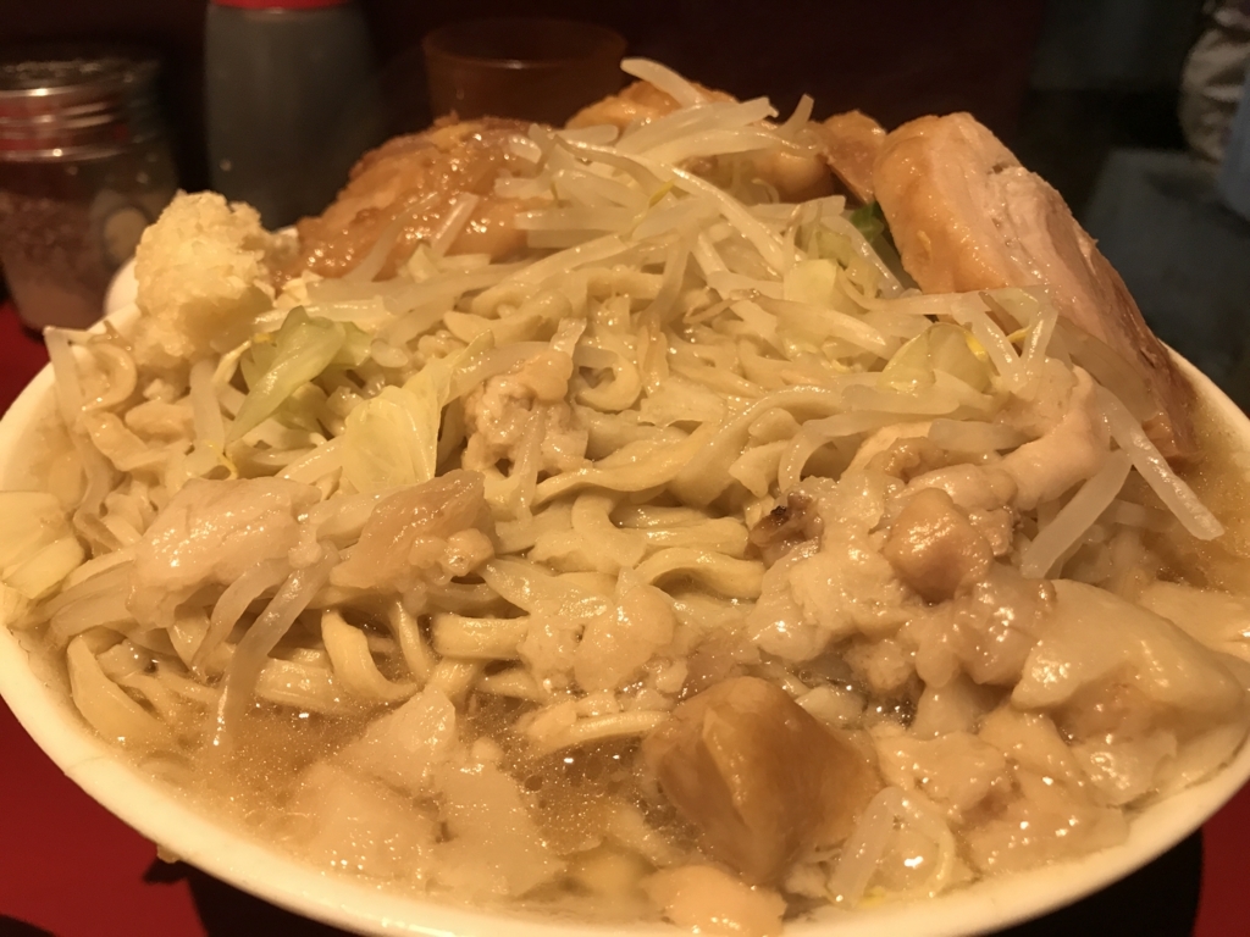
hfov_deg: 63.4
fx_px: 1011
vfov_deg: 49.7
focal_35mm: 28
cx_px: 625
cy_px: 468
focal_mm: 3.99
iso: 40
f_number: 1.8
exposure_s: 1/30
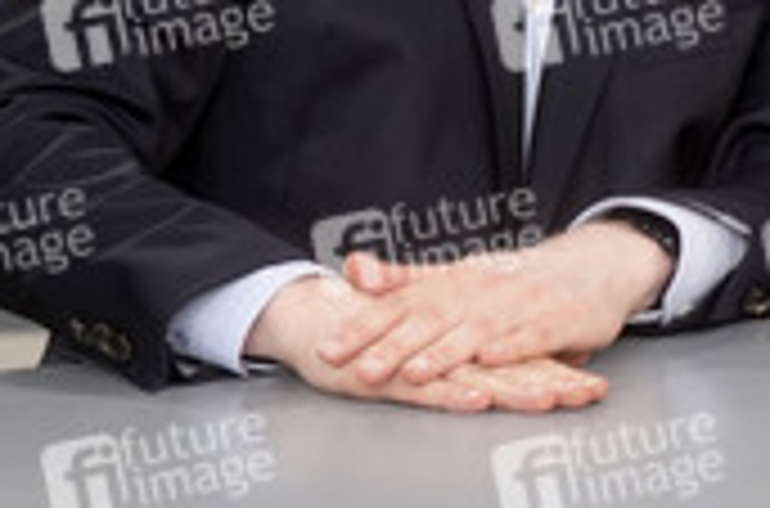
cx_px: 939
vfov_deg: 11.2
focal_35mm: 119
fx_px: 2538
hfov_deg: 16.5
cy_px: -94
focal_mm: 30
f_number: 2.2
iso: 640
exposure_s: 1/100
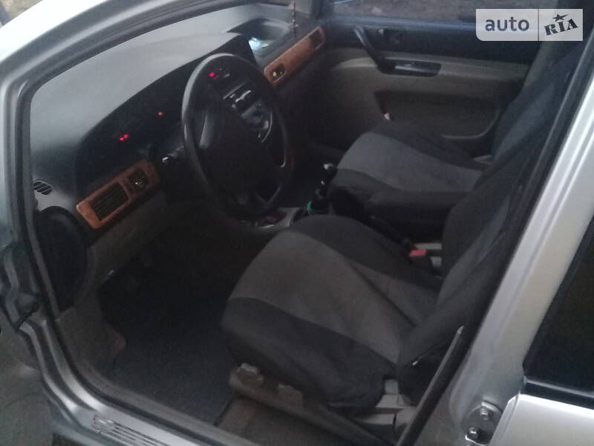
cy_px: 223
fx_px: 532
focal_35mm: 31
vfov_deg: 45.4
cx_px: 297
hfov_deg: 58.4
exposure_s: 1/17
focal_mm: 3.3
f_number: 2.2
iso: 320
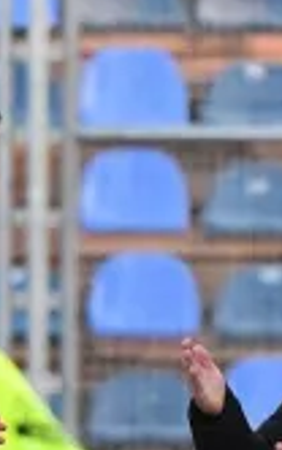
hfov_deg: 0.8
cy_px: 579
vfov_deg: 1.3
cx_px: 681
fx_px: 19493
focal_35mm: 1588
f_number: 5
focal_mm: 340
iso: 2500
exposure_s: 1/1250
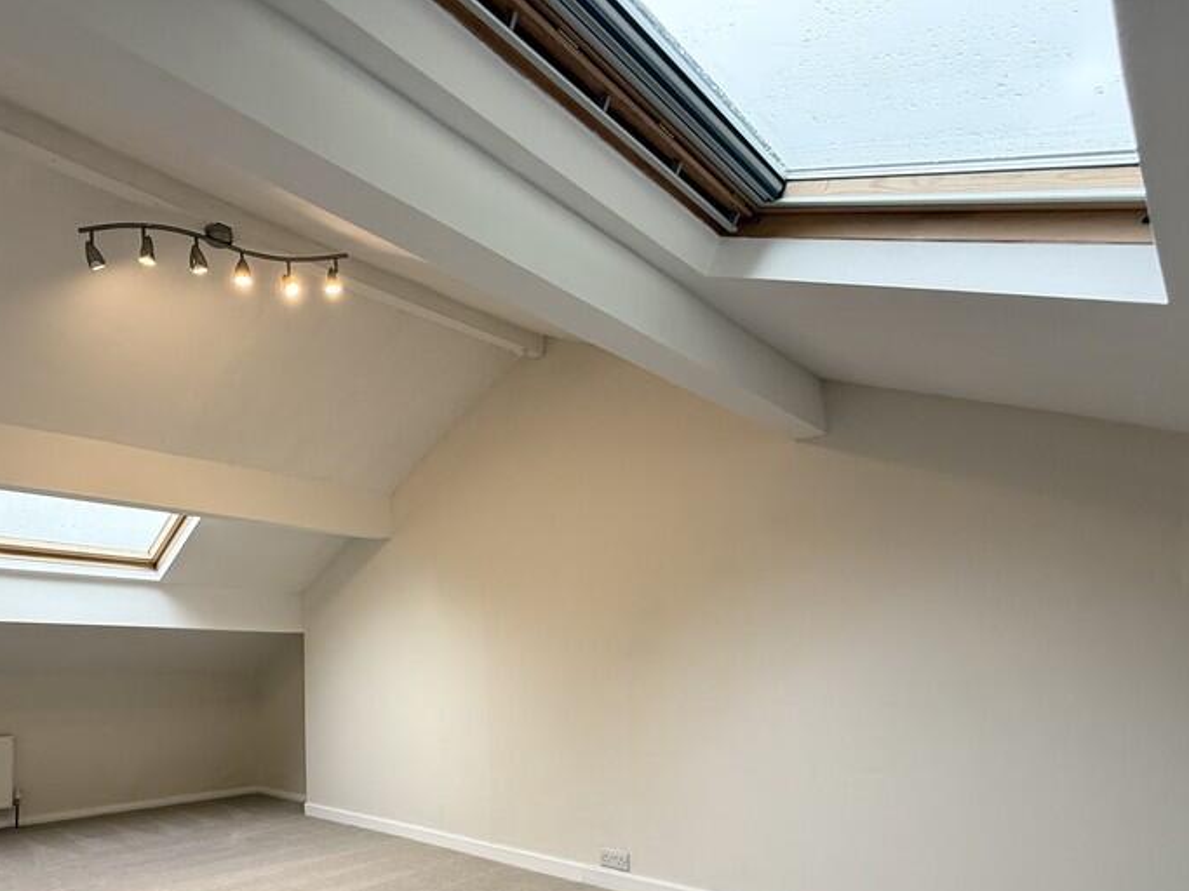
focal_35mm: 21
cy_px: 639
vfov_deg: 60.8
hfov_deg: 76.1
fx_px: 721
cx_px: 381
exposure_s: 1/101
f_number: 2.2
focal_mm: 2.22
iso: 64
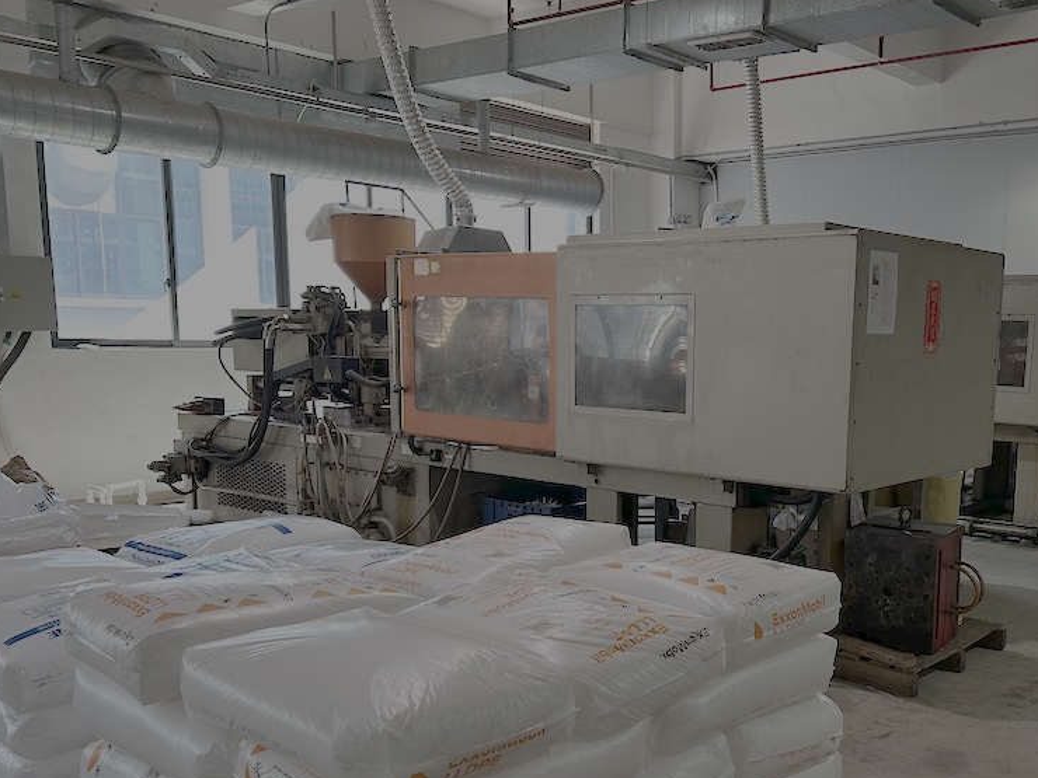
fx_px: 1080
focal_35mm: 36
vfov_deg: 39.3
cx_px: 687
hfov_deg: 50.5
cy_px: 505
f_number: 1.5
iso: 100
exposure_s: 1/50
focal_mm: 5.7
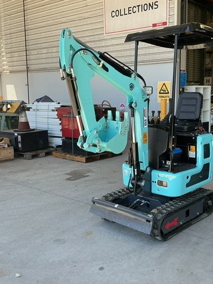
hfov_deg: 36.6
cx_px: 136
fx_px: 320
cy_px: 141
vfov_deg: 47.9
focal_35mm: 39
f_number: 1.8
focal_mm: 3
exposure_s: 1/316
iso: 25
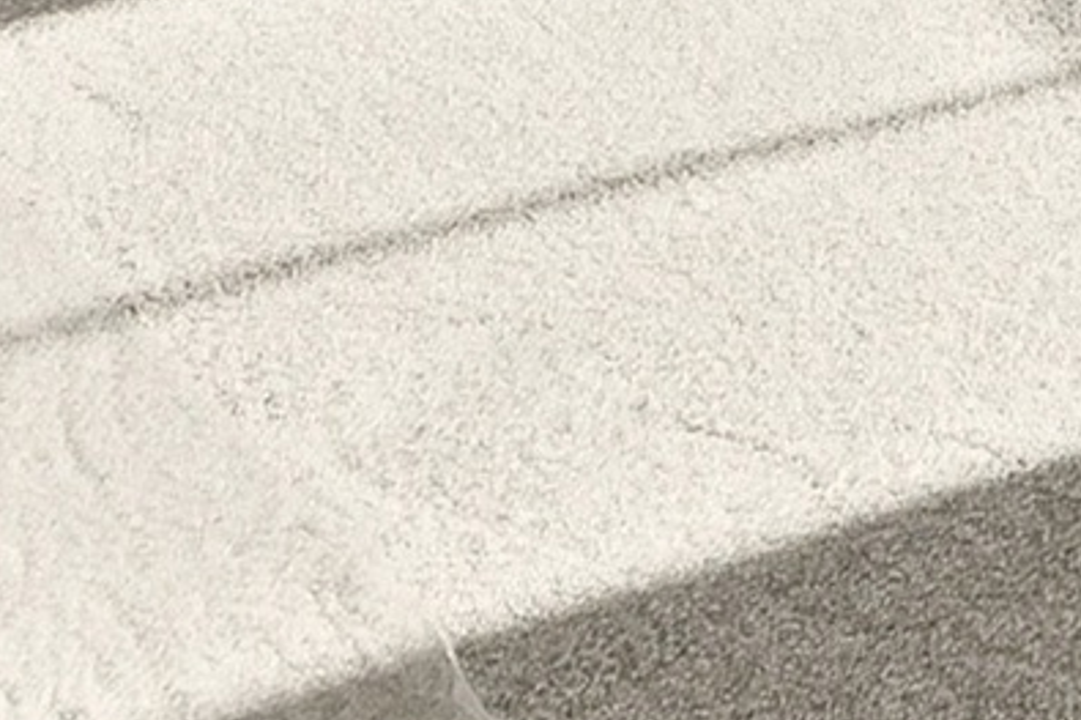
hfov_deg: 12.7
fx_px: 3422
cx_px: 2761
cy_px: -1897
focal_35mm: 114
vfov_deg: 8.4
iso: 400
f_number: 9
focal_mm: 10
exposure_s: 1/4000
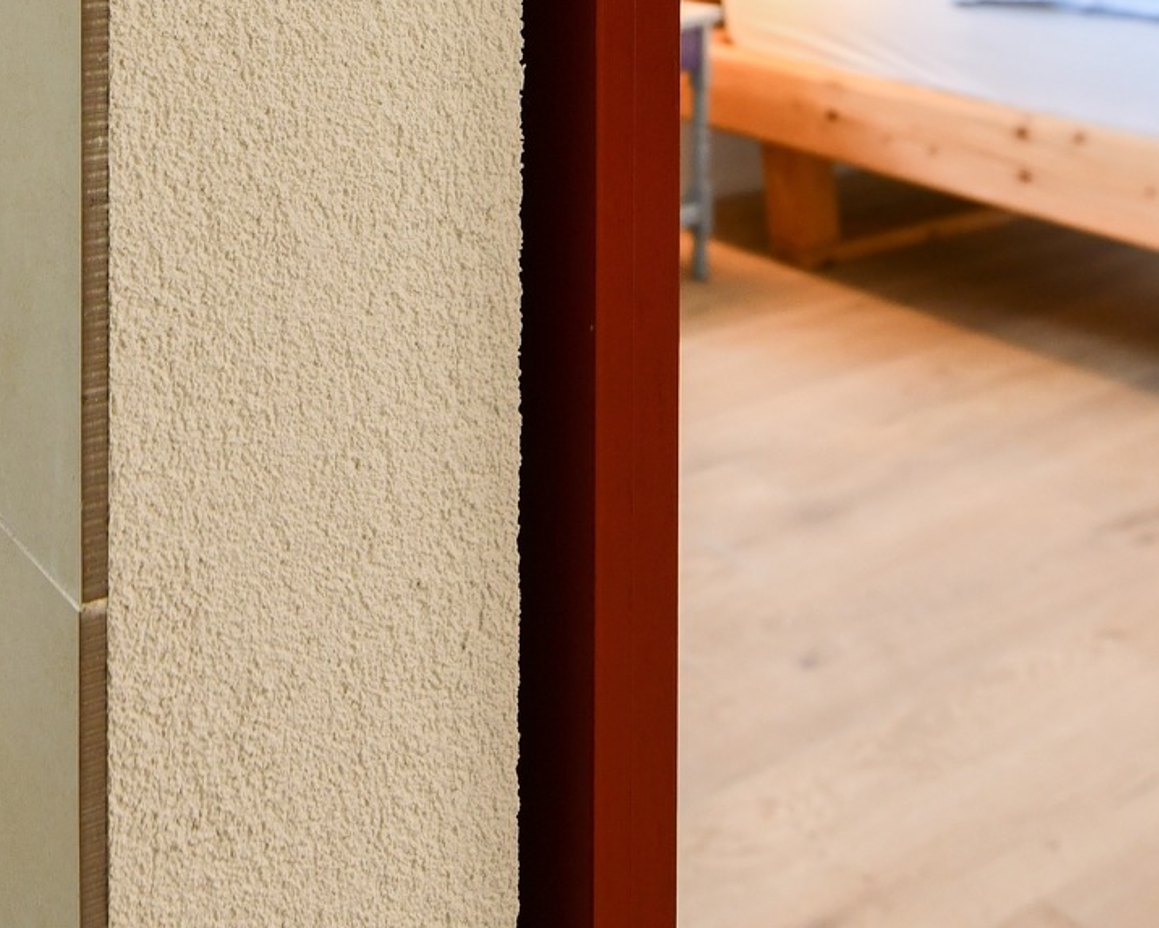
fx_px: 1612
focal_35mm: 47
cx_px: 264
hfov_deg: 38.3
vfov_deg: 27.7
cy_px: -221
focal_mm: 14
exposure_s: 1/50
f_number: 3.5
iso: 320
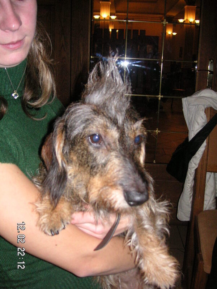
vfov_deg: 50.1
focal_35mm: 37
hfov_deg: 38.7
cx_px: 108
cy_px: 144
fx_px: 309
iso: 160
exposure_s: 1/45
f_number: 2.8
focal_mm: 6.1
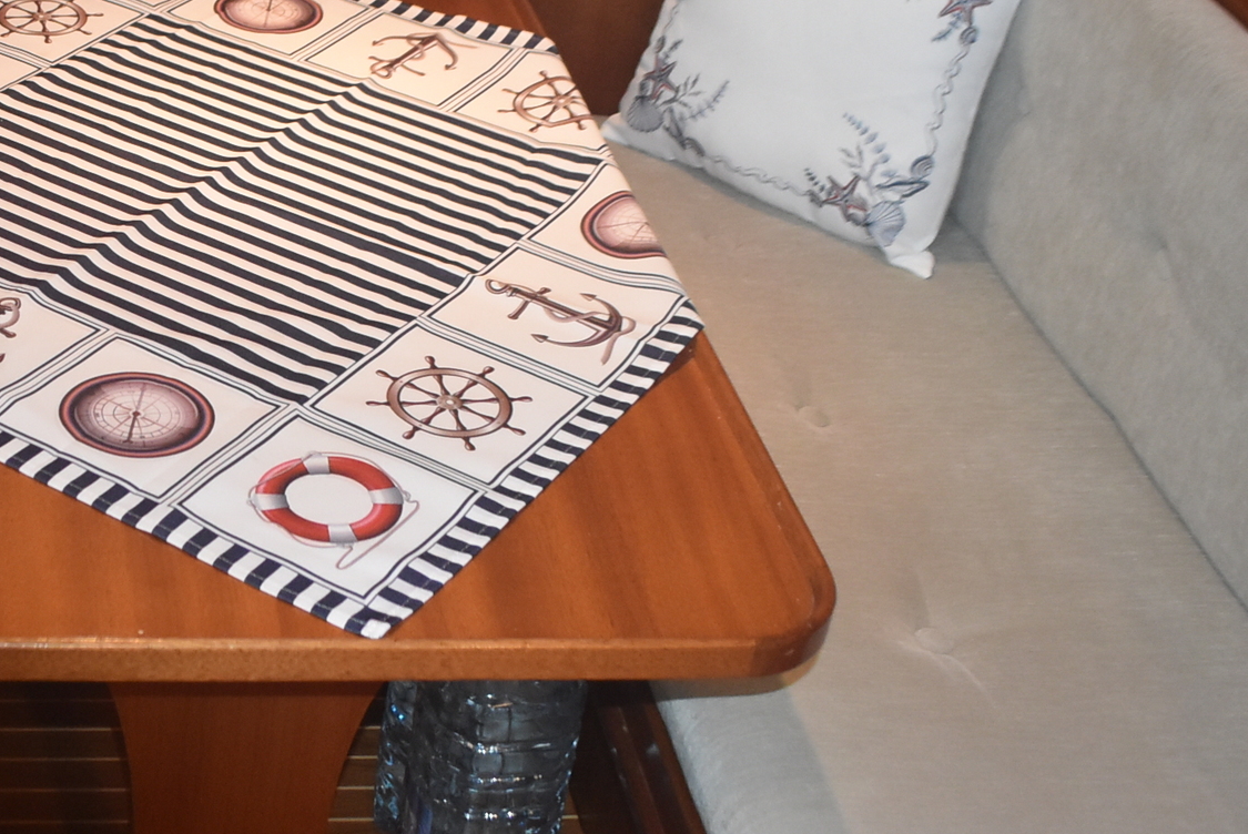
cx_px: 75
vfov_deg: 22.3
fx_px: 2082
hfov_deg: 31.5
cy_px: 154
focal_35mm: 60
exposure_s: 1/60
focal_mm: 18
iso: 1600
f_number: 3.5
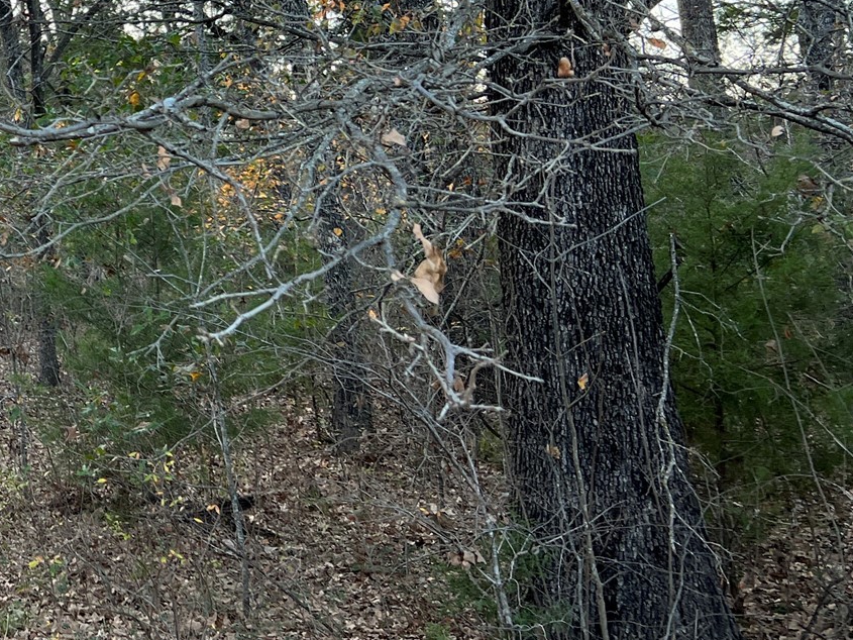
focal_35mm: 63
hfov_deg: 27.5
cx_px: -135
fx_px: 1553
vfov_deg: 22.9
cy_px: 120
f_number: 1.5
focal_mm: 5.7
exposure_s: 1/172
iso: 50
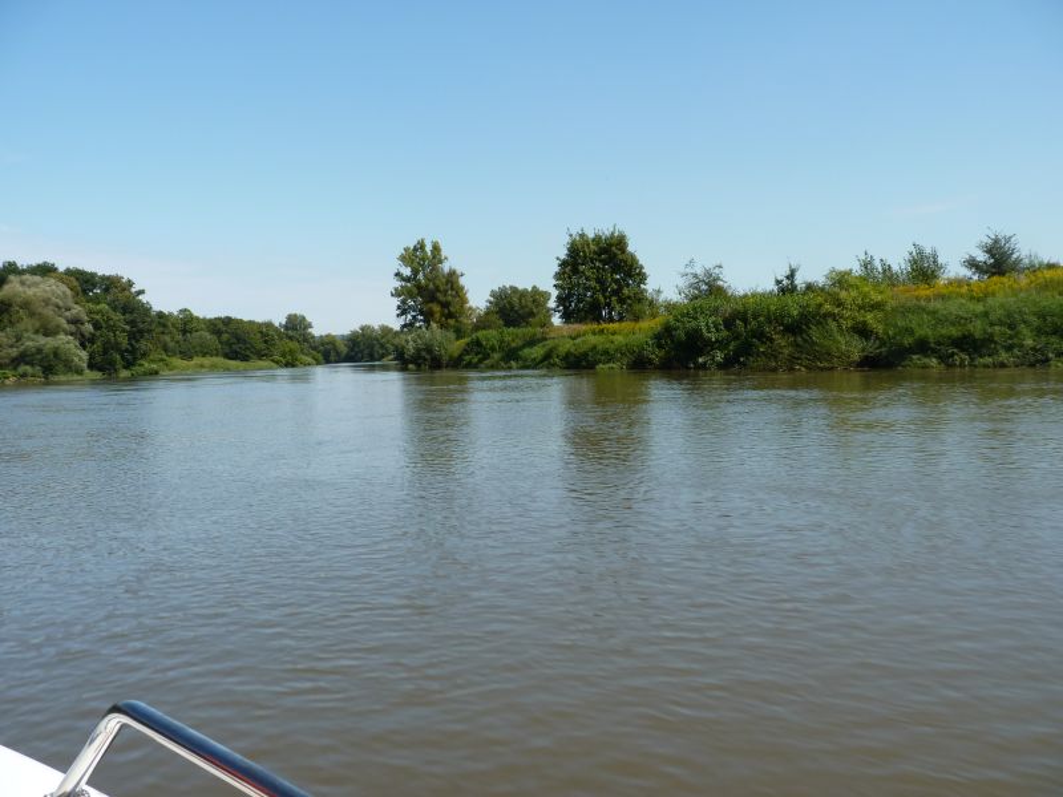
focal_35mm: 27
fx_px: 829
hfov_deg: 65.3
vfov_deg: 51.4
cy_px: 398
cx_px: 532
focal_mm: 4.8
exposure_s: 1/250
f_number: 4
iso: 80
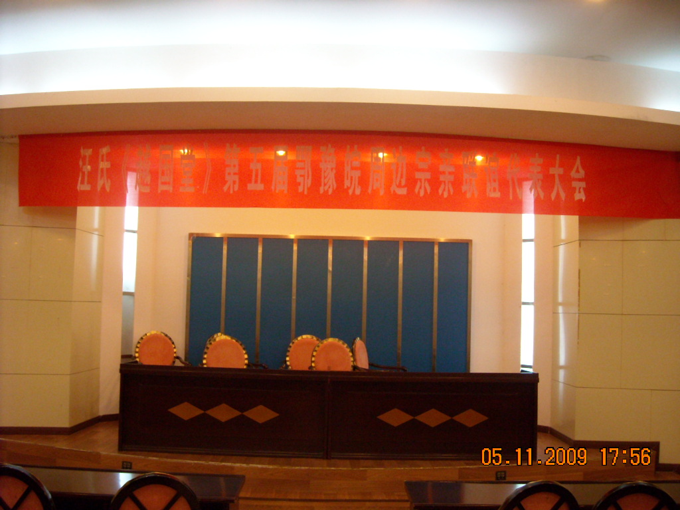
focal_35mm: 35
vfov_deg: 40.7
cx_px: 340
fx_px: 688
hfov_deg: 52.6
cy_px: 255
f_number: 2.8
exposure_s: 1/36
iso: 400
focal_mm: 5.7
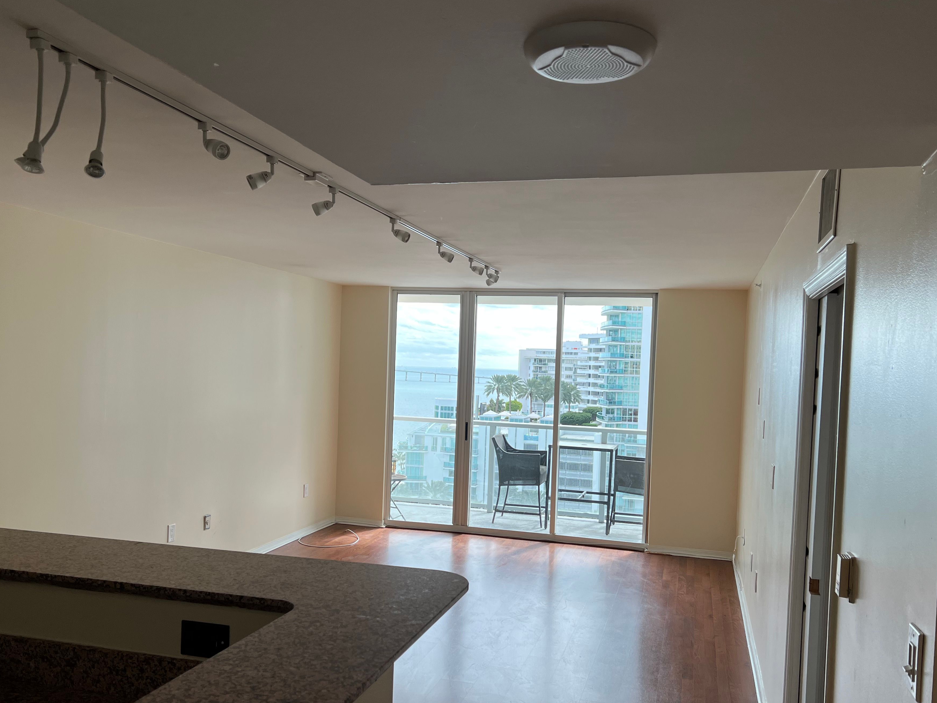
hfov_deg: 60.0
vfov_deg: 46.7
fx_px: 812
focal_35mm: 30
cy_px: 385
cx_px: 477
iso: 50
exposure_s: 1/526
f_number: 1.5
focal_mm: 5.7
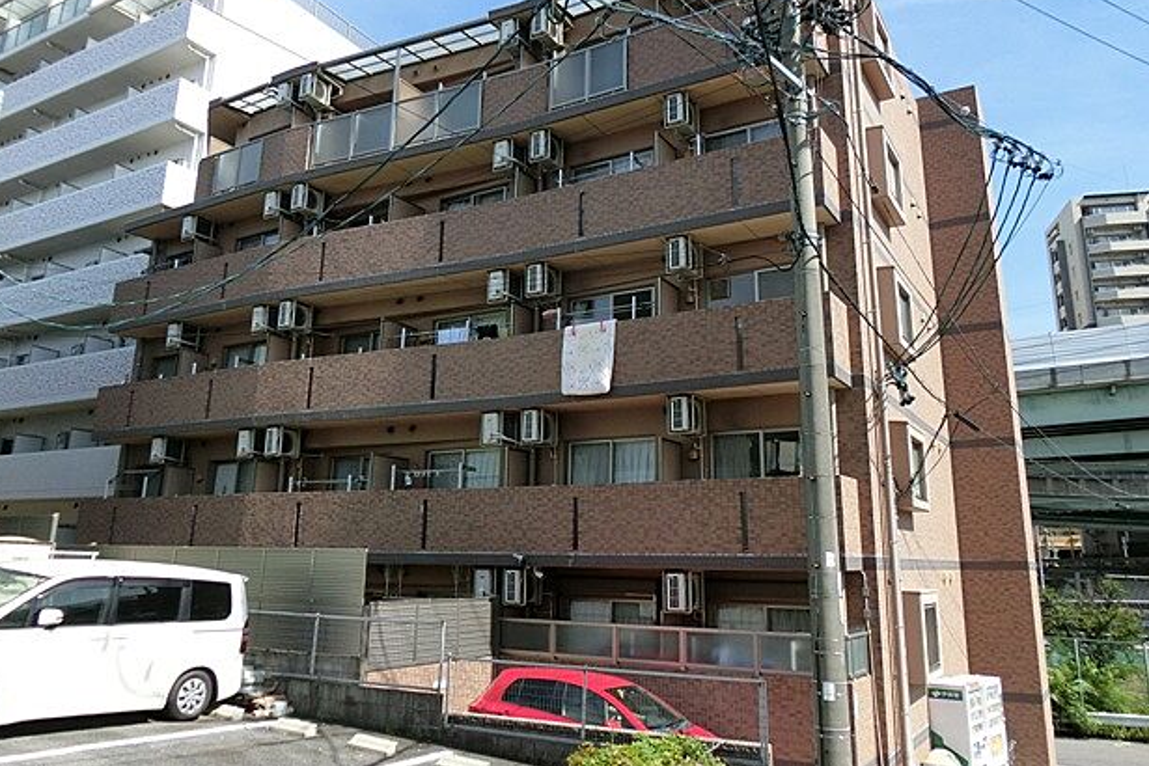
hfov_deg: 67.4
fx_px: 862
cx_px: 584
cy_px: 330
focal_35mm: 27
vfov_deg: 47.8
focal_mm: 4.5
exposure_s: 1/1000
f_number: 3.5
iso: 160
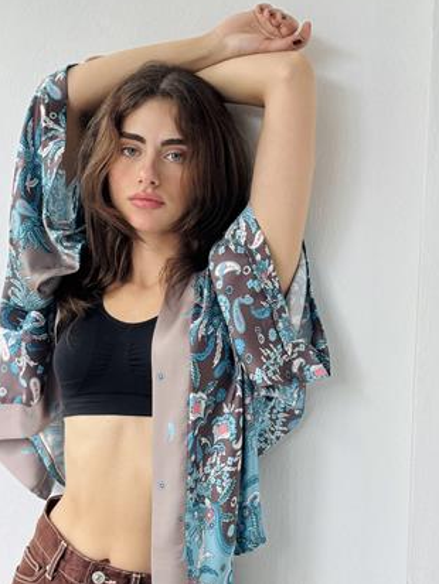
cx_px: 191
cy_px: 291
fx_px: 1048
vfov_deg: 31.2
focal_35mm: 62
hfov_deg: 23.6
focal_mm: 6.76
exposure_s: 1/131
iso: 50
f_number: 1.78
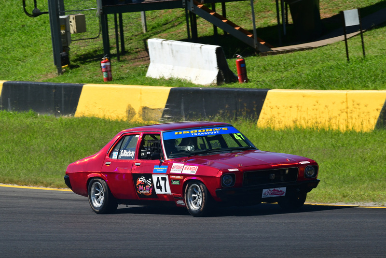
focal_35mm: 465
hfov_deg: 4.4
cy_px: 129
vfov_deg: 3.0
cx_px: 193
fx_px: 4987
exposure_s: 1/640
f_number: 13
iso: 500
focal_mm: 310
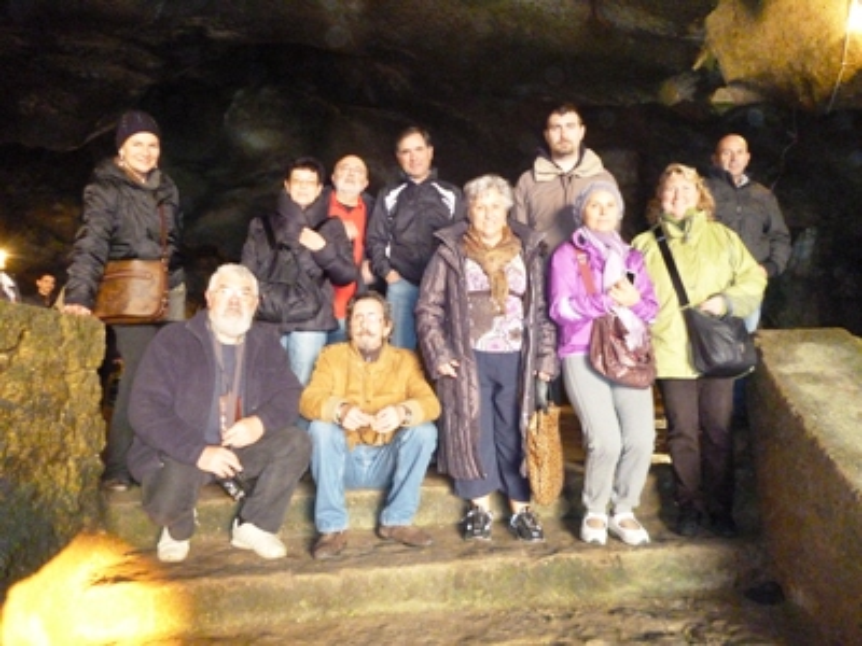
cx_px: 431
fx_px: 697
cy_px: 323
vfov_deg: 49.7
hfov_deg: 63.4
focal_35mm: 28
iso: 800
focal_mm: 5
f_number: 3.1
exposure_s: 1/13
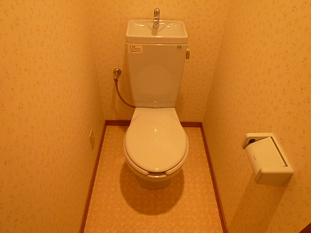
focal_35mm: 24
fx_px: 216
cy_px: 116
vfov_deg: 56.8
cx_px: 156
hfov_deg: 71.6
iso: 400
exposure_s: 1/40
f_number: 2.5
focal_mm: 4.3
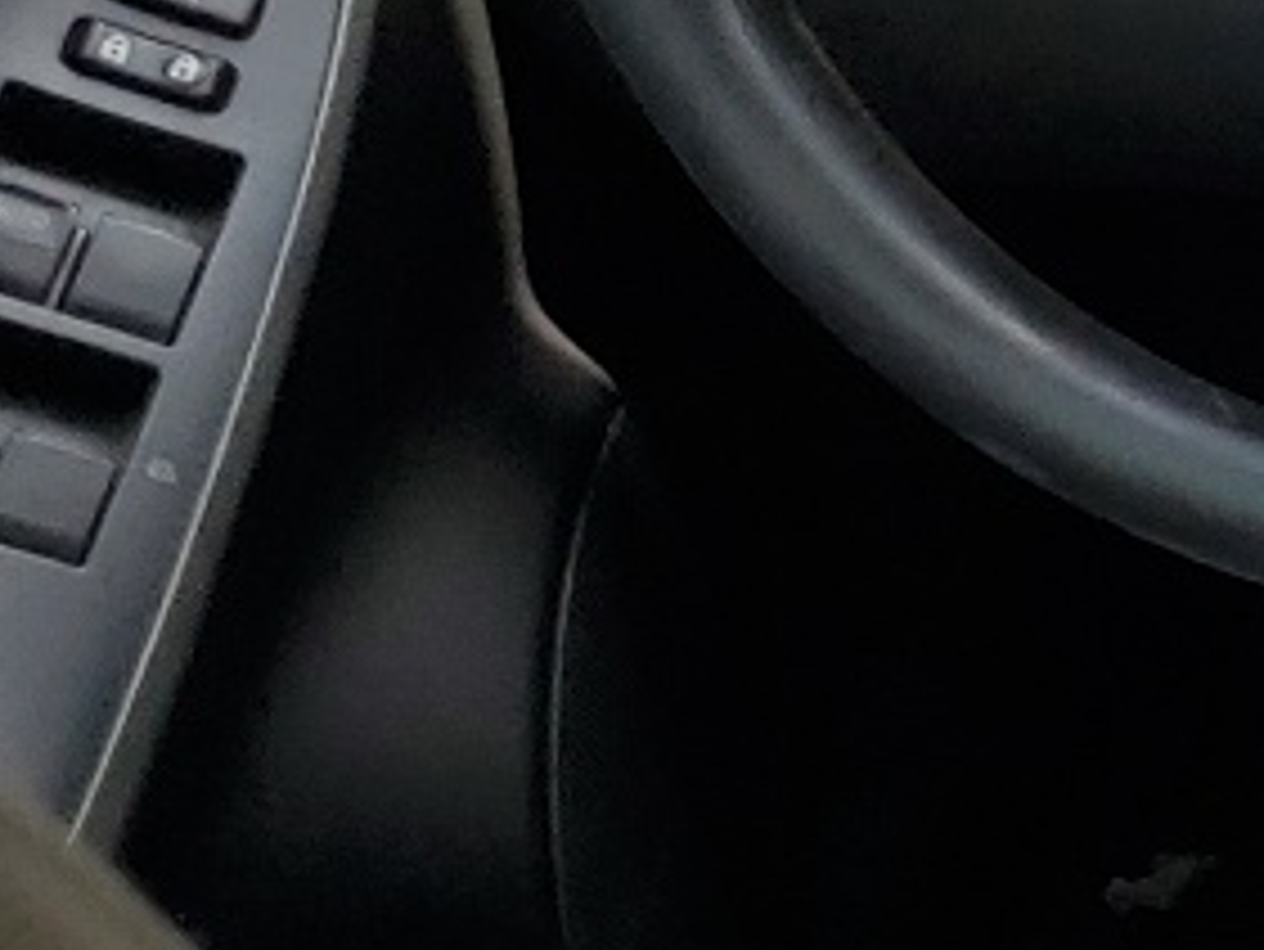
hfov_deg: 10.8
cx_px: 3302
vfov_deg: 10.0
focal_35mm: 148
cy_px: 729
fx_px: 5407
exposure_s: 1/303
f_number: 1.5
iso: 50
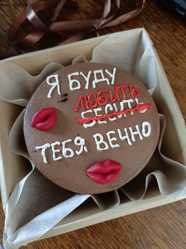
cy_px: 124
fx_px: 172
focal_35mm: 24
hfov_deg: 56.8
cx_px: 93
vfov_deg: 71.6
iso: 843
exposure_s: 1/50
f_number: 1.7
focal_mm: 5.25
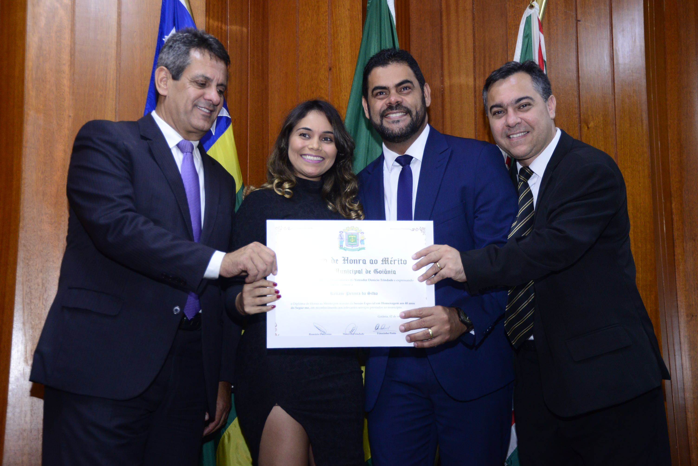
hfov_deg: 39.6
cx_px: 349
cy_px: 233
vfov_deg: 27.0
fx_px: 970
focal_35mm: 50
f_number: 4.8
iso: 2500
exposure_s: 1/125
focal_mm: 50
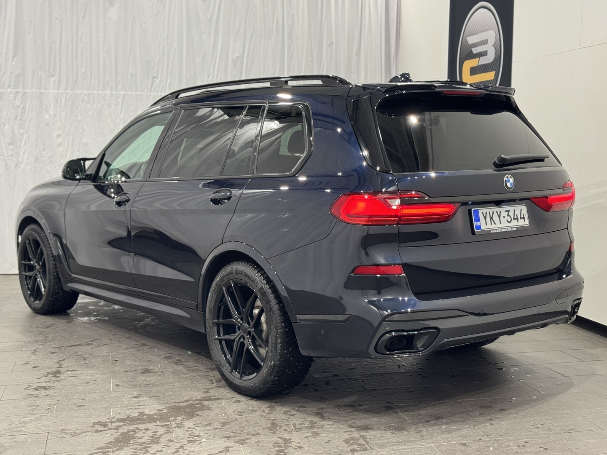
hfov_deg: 39.7
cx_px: 304
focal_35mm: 48
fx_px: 842
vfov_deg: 30.3
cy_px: 228
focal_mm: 6.76
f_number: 1.78
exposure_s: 1/50
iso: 80
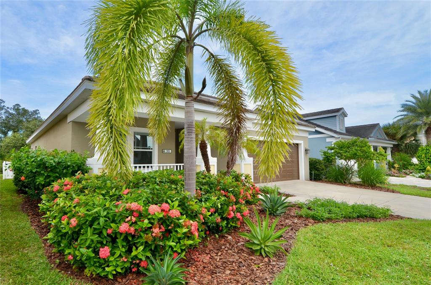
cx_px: 216
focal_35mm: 36
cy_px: 142
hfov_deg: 53.2
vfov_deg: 36.7
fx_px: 430
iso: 125
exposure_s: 1/250
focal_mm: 24
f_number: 8
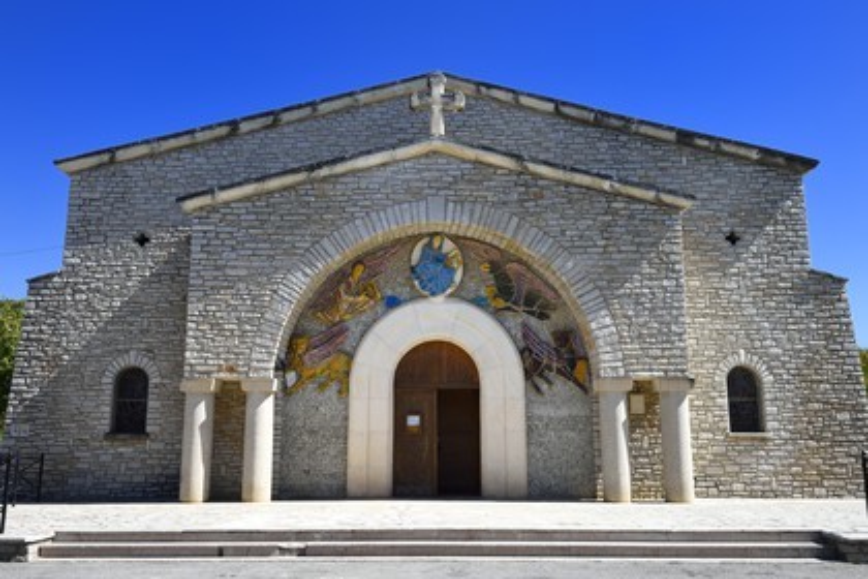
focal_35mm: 34
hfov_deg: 55.8
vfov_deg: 38.9
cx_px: 434
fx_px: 820
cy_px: 290
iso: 200
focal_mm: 34
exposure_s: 1/200
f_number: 13
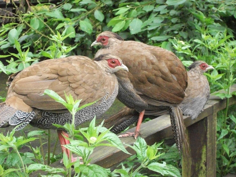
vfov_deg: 15.4
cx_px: 118
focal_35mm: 96
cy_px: 88
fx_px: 654
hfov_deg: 20.4
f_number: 5.2
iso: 800
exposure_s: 1/320
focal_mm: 17.1
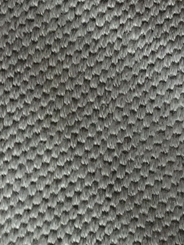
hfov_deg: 13.8
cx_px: 310
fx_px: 694
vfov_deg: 18.1
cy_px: -110
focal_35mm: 98
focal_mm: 4.15
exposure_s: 1/17
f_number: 2.2
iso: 500
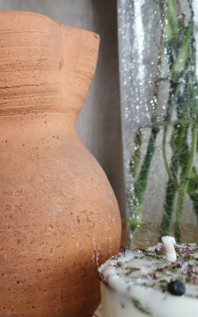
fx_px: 449
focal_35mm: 52
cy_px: 179
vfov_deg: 38.8
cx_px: 8
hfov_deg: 24.0
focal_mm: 5.58
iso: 250
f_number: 1.8
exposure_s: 1/33.3
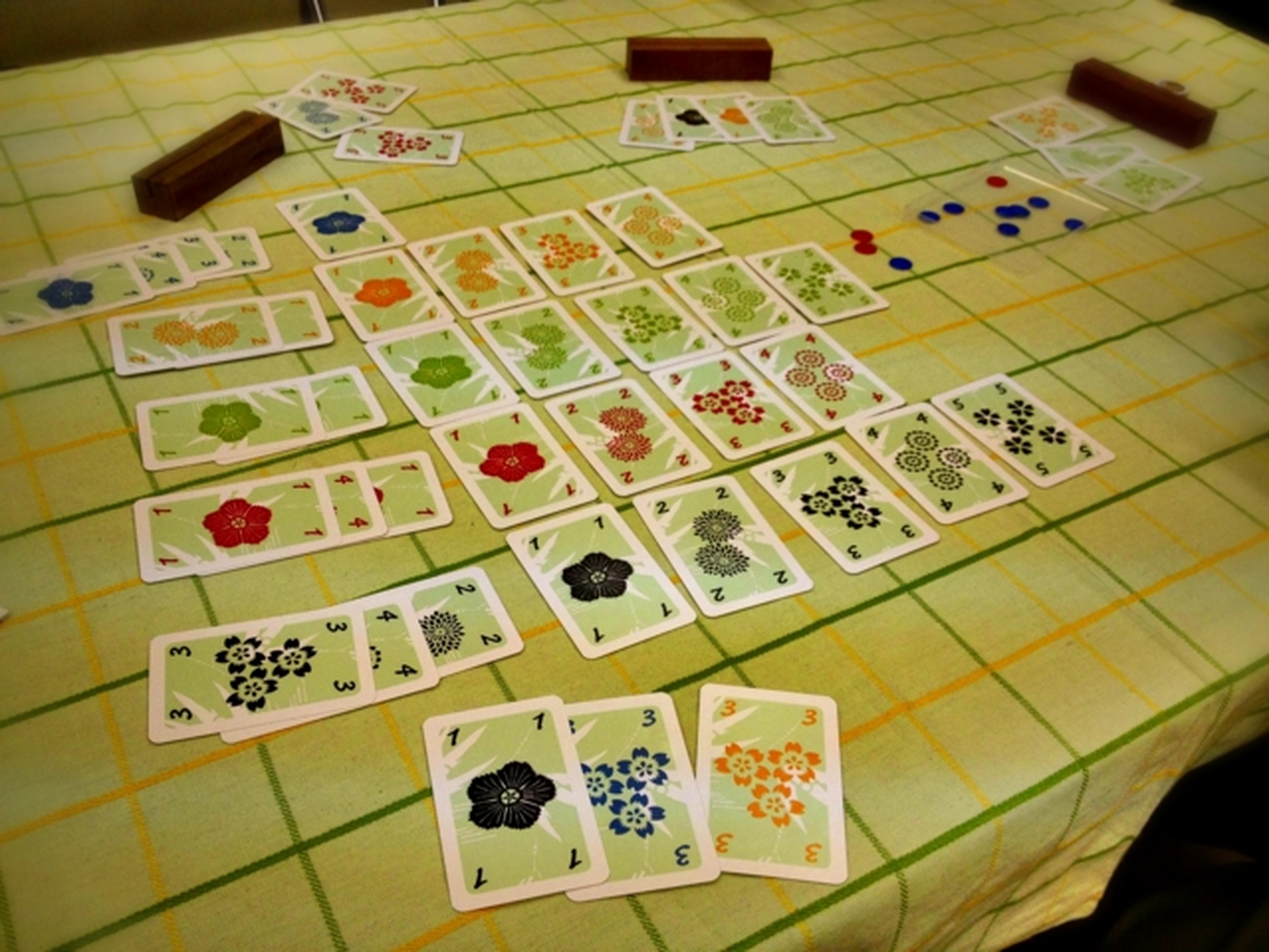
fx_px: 1283
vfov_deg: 40.7
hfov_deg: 52.6
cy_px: 476
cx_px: 634
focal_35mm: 35
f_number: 2.4
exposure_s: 1/120
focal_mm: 4.28
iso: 80
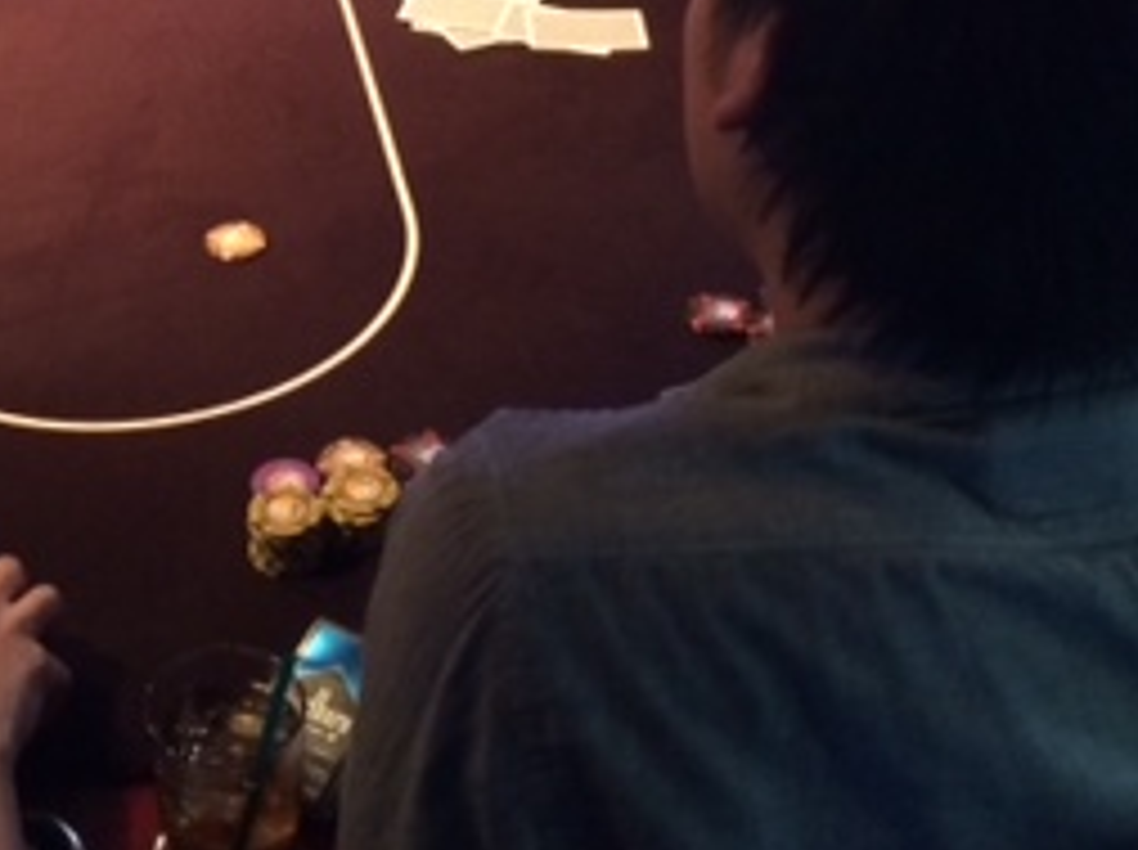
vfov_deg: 18.6
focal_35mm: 76
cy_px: -76
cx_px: 157
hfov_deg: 25.1
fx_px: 2495
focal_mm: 4.12
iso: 400
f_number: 2.2
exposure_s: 1/15
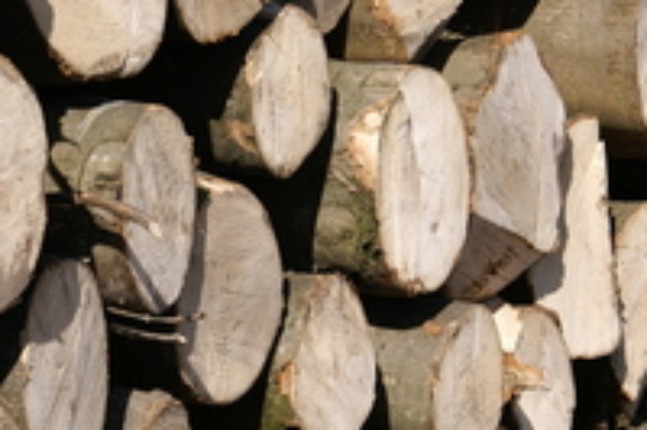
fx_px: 4346
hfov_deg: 8.5
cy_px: 372
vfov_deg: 5.7
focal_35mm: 242
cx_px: 311
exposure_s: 1/500
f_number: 7.1
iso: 100
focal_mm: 70
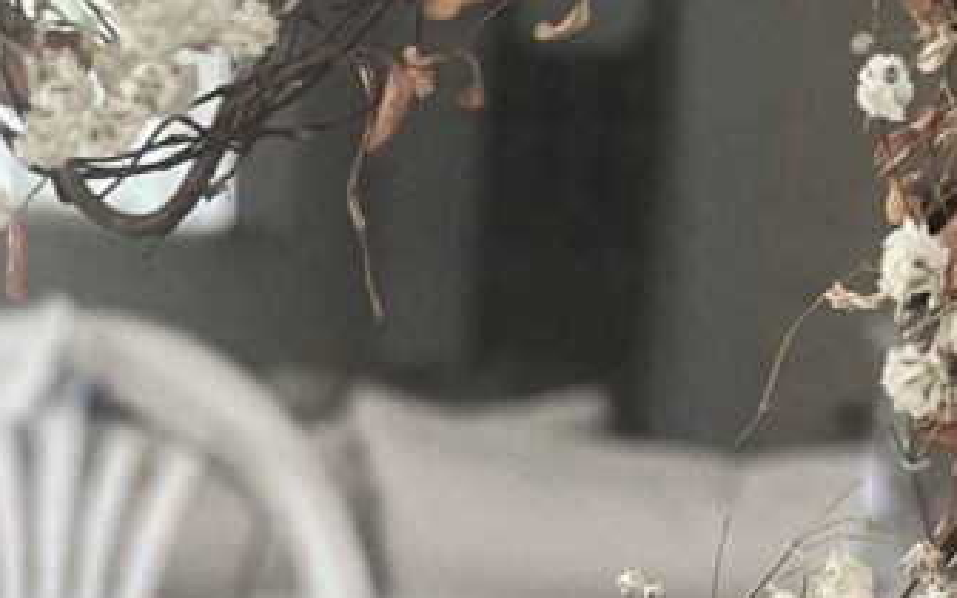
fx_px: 2191
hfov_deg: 24.3
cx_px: 211
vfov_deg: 15.0
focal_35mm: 84
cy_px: 726
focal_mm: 5.7
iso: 500
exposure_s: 1/40
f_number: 1.5
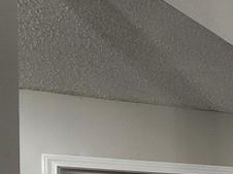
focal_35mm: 59
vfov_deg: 18.8
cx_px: 487
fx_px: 397
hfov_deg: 18.2
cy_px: 317
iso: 100
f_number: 2.2
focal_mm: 1.74
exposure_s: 1/60
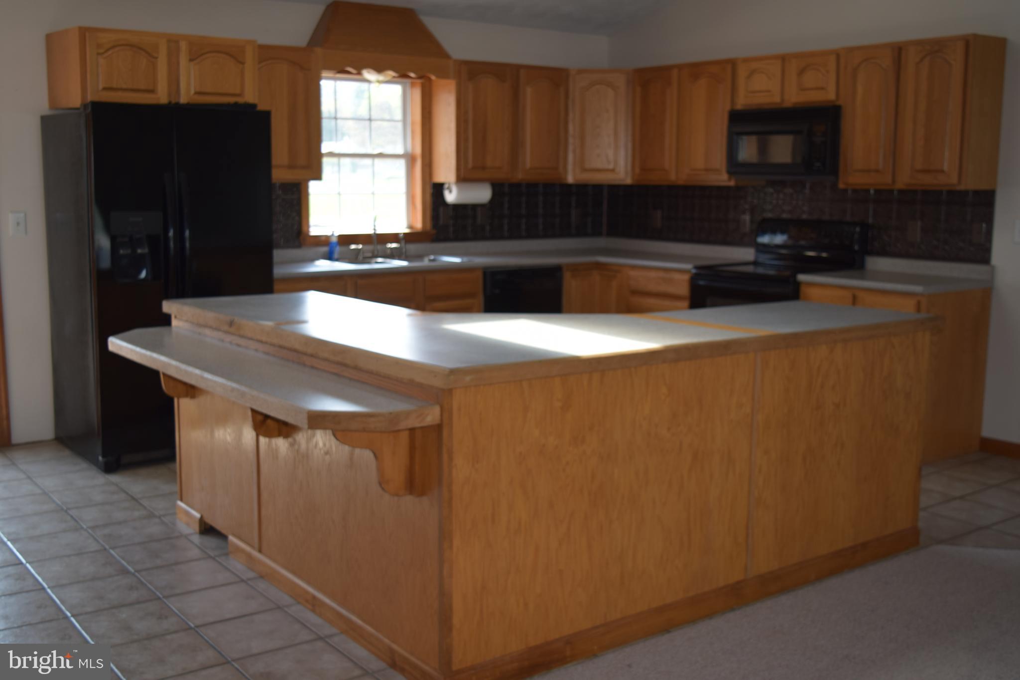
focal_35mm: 39
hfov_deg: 49.6
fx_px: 1105
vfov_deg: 34.2
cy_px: 340
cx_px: 510
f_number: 4
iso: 140
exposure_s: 1/60
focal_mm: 26
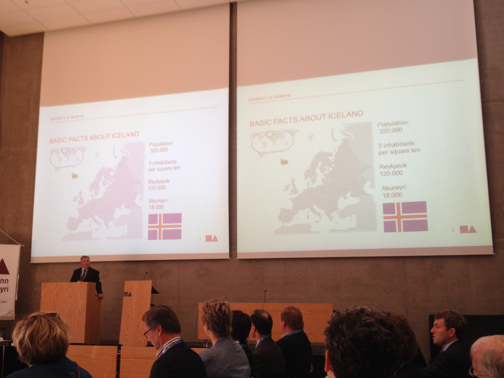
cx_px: 215
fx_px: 655
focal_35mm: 45
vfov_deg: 32.2
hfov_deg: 42.0
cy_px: 197
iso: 64
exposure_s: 1/20
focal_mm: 4.28
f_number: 2.4
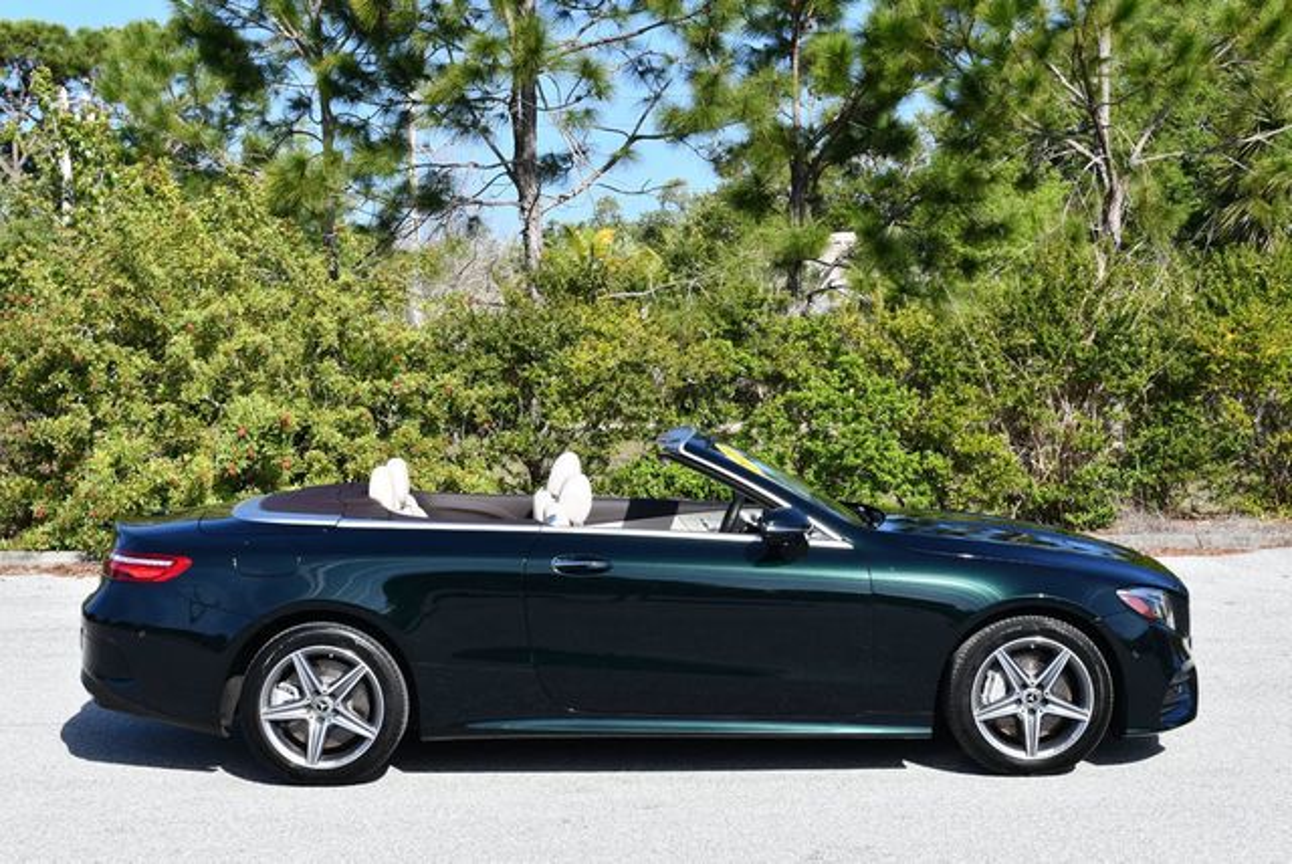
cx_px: 646
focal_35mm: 60
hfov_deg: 33.4
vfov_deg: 22.7
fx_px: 2155
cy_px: 432
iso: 140
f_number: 8
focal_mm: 30
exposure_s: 1/250
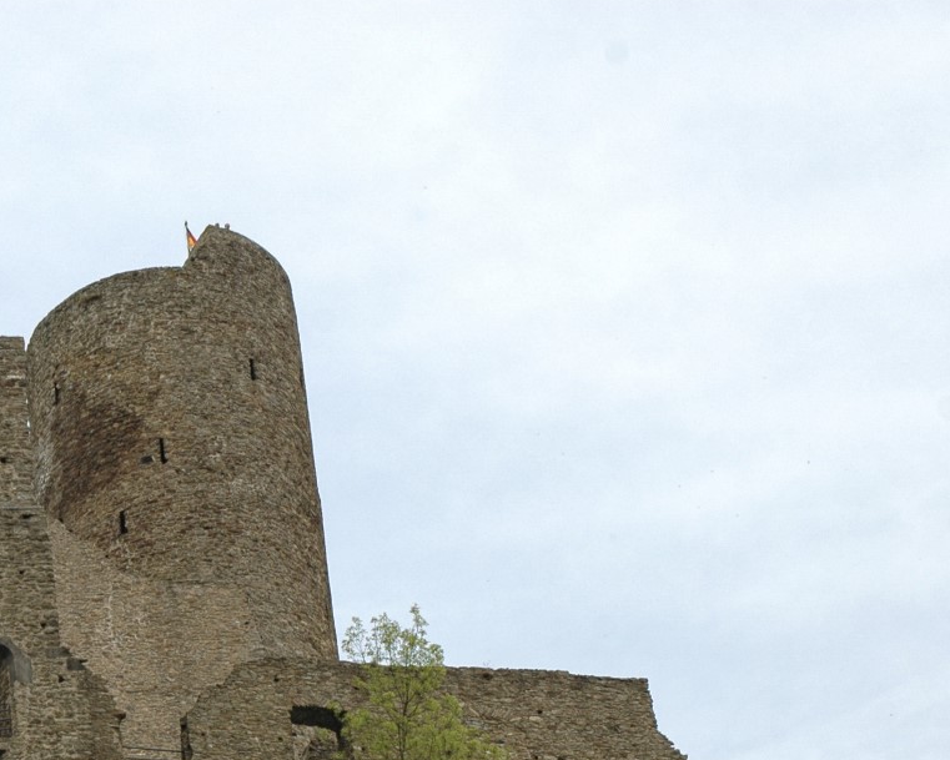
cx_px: 86
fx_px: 3206
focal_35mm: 114
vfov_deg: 13.4
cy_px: 665
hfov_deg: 16.6
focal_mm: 38
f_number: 8
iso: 200
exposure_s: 1/200
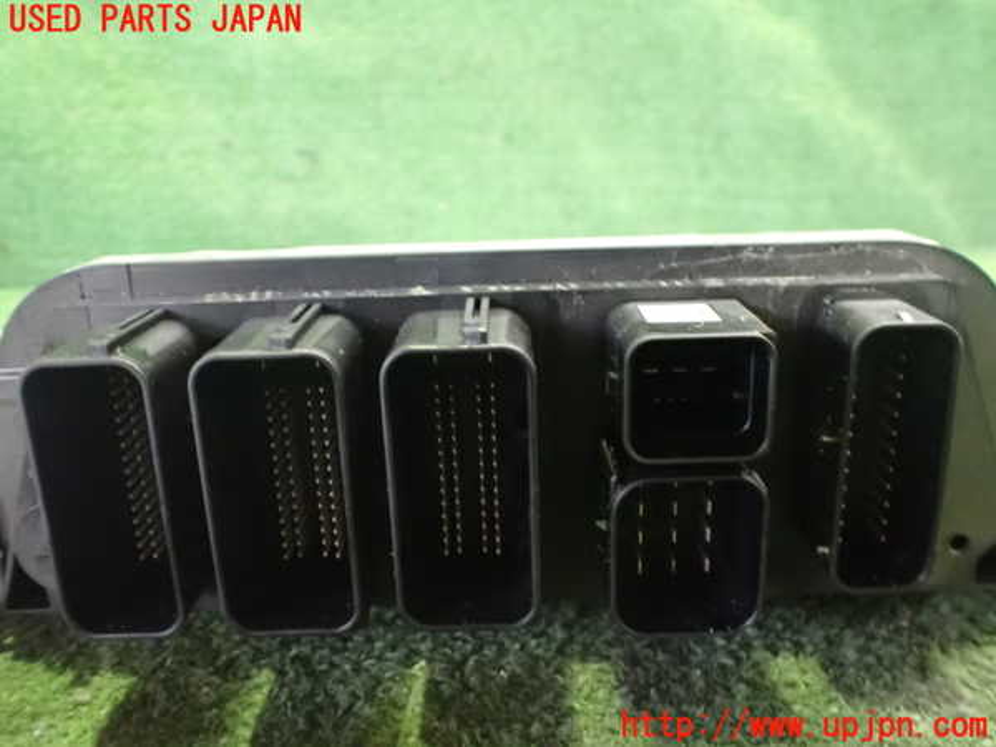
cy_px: 374
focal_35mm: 30
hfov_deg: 60.0
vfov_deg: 46.8
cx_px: 498
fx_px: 863
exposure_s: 1/15
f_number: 2.3
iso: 1600
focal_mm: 5.4
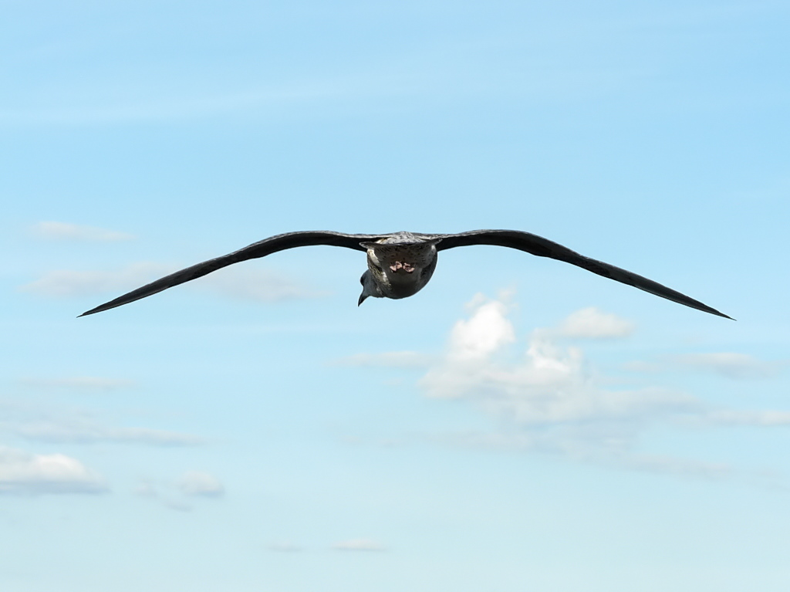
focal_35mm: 138
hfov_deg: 14.3
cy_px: 296
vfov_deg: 10.7
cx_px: 395
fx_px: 3148
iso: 100
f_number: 5.6
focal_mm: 22.6
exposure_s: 1/500
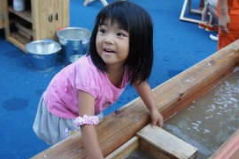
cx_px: 121
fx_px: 337
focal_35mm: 51
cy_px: 69
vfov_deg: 26.6
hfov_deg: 39.1
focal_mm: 23
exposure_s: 1/40
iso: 200
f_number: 4.5
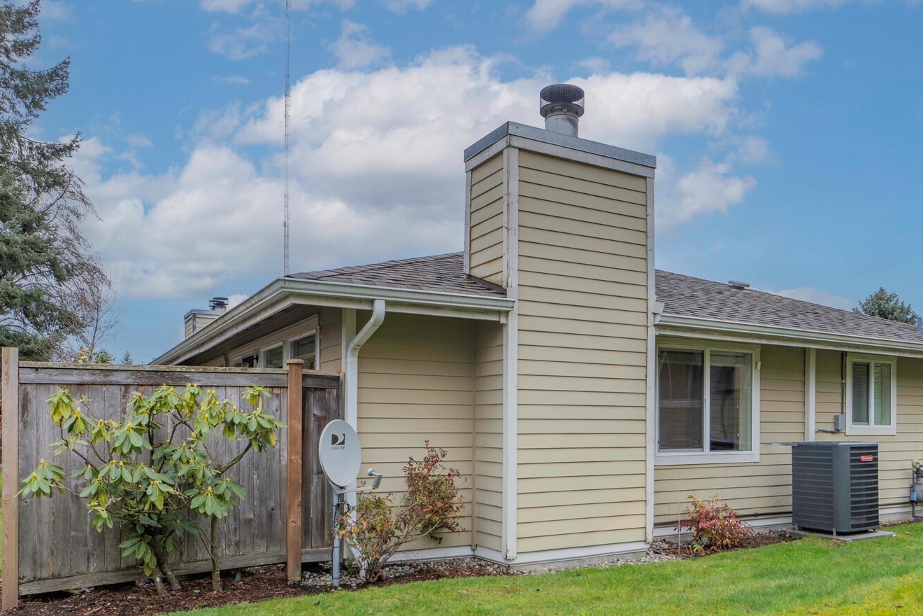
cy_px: 354
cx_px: 512
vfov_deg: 47.8
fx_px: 692
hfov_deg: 67.2
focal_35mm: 27
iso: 320
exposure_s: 1/60
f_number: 9
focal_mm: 14
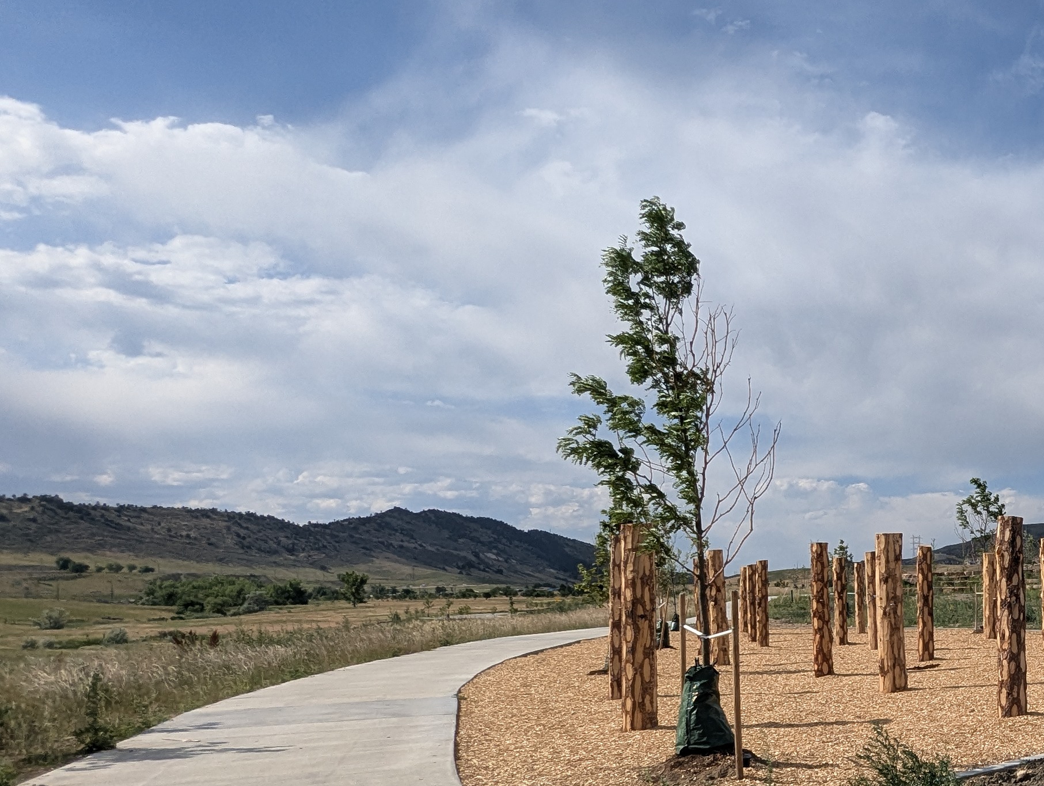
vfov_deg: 38.7
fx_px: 1087
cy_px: 586
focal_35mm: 36
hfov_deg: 43.1
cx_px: 1073
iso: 48
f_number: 2.2
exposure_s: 1/2114
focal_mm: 2.35
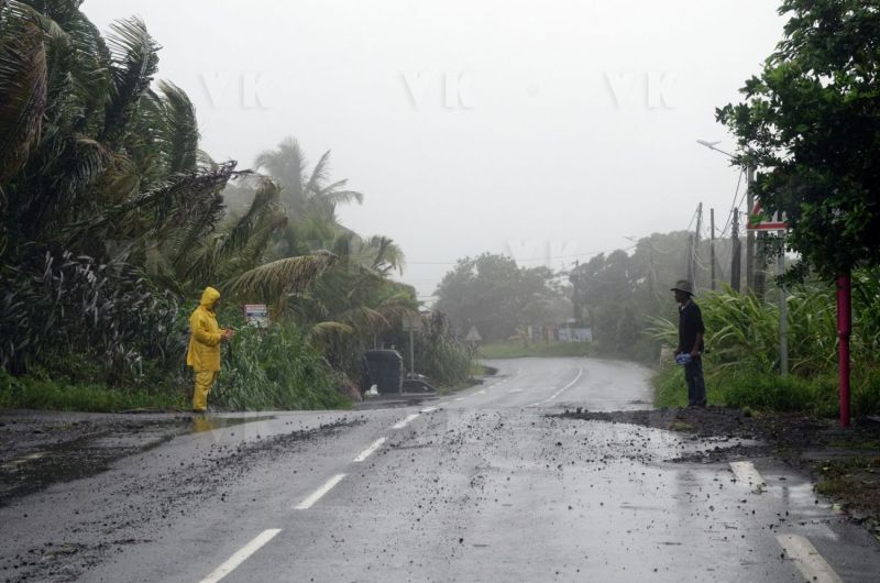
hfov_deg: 19.5
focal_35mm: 105
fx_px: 2562
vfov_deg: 13.0
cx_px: 440
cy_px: 292
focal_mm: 70
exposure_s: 1/500
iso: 500
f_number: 8
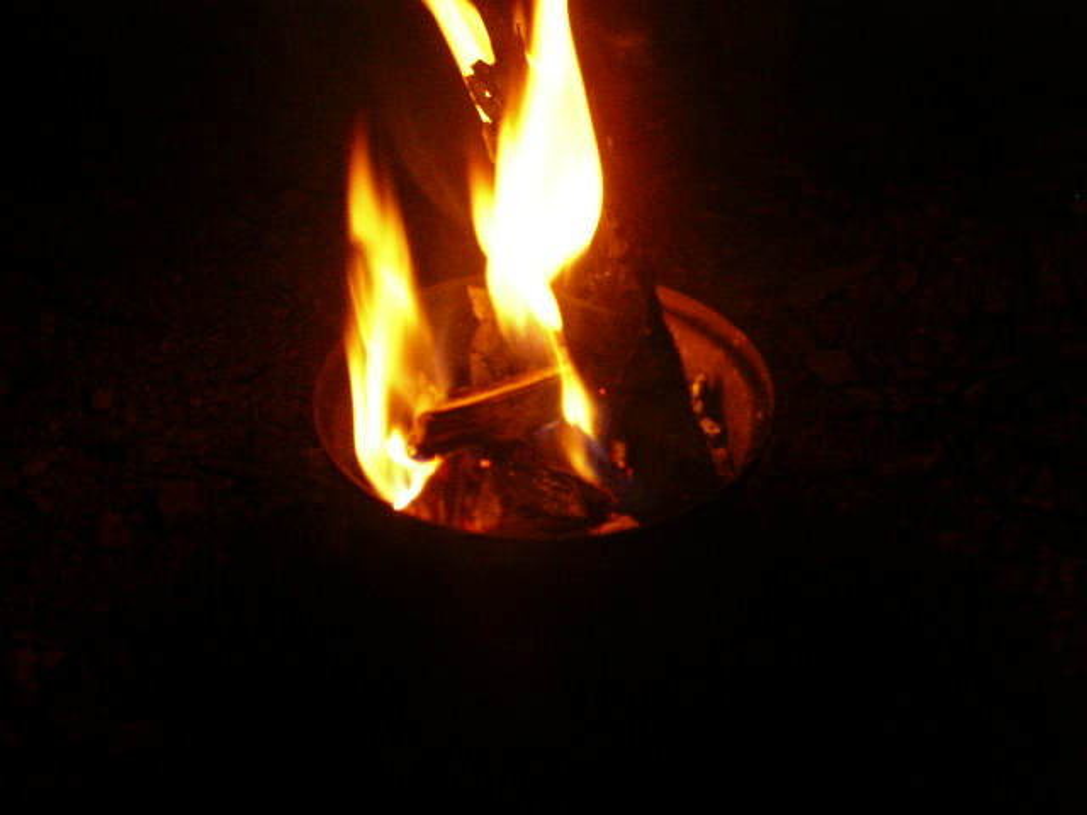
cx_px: 544
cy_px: 408
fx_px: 1162
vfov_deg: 38.7
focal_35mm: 37
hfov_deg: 50.1
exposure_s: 1/4
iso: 200
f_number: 2.8
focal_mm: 5.7
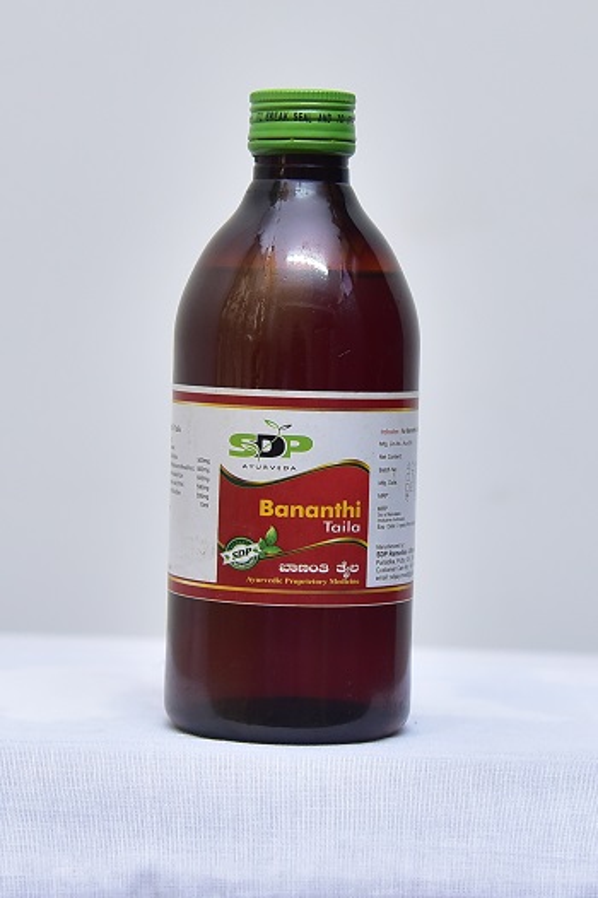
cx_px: 299
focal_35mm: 50
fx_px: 1247
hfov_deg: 27.0
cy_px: 449
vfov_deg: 39.6
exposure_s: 1/125
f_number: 4
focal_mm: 50
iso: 1250
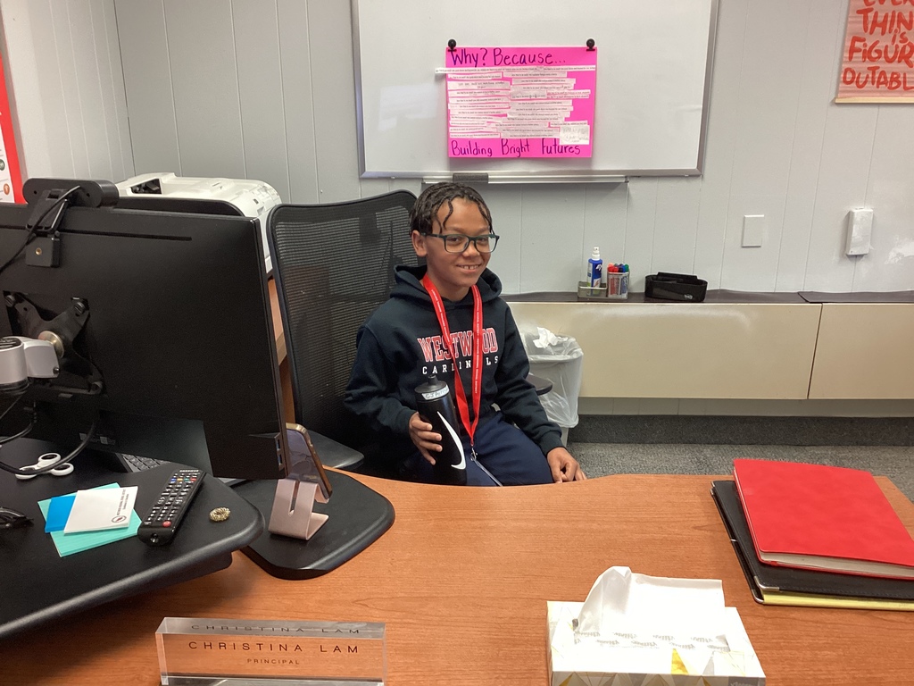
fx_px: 819
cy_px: 343
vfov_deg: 45.4
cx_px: 457
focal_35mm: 31
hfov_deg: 58.4
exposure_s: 1/50
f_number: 2.4
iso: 160
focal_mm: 3.3
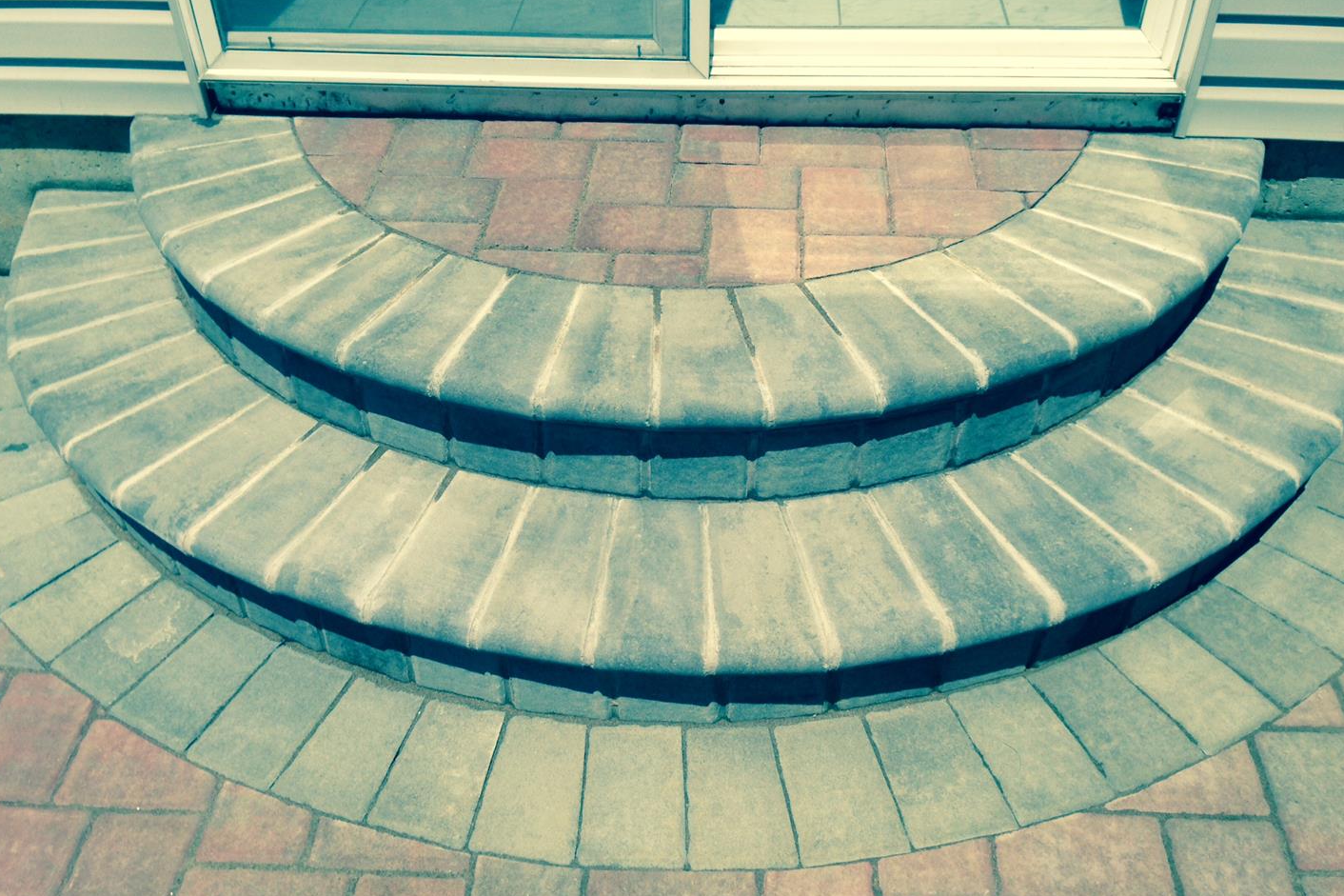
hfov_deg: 54.4
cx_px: 661
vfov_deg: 37.8
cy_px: 447
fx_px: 1306
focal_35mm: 35
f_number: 2.4
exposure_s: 1/3012
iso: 50
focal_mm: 4.12
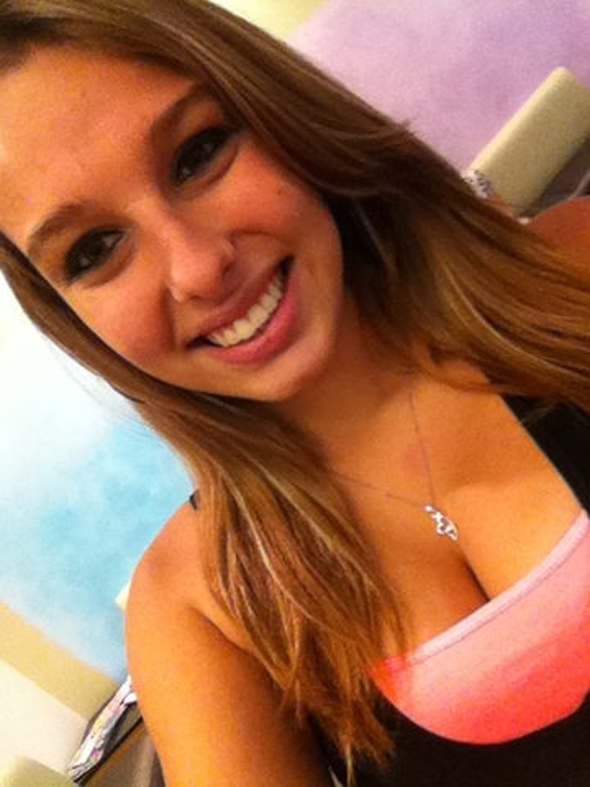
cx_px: 295
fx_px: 795
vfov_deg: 52.6
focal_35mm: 35
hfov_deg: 40.7
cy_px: 394
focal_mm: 3.85
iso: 500
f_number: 2.4
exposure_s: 1/30
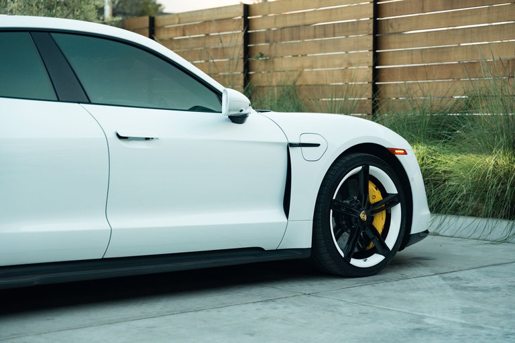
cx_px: 258
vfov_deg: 20.1
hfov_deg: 29.8
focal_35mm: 68
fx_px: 967
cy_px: 172
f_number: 2.8
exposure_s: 1/80
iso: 200
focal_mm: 67.6
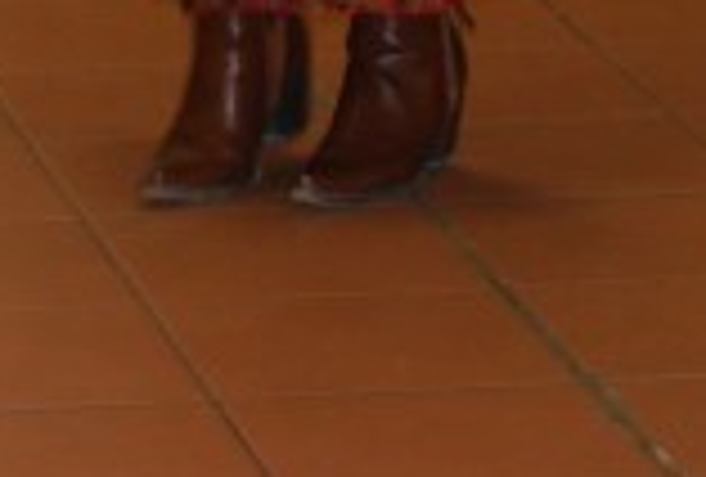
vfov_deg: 3.8
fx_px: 7048
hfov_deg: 5.7
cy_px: -855
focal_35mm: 358
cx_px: 38
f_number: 4.5
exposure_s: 1/60
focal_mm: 42
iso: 400
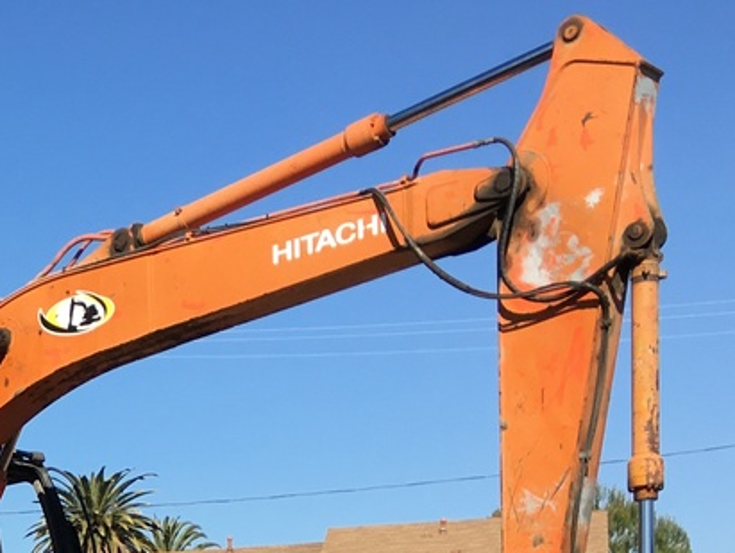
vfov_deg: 14.6
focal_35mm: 94
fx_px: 1998
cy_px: 857
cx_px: -351
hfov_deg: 18.6
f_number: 2.2
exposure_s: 1/1282
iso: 25
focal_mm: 4.15
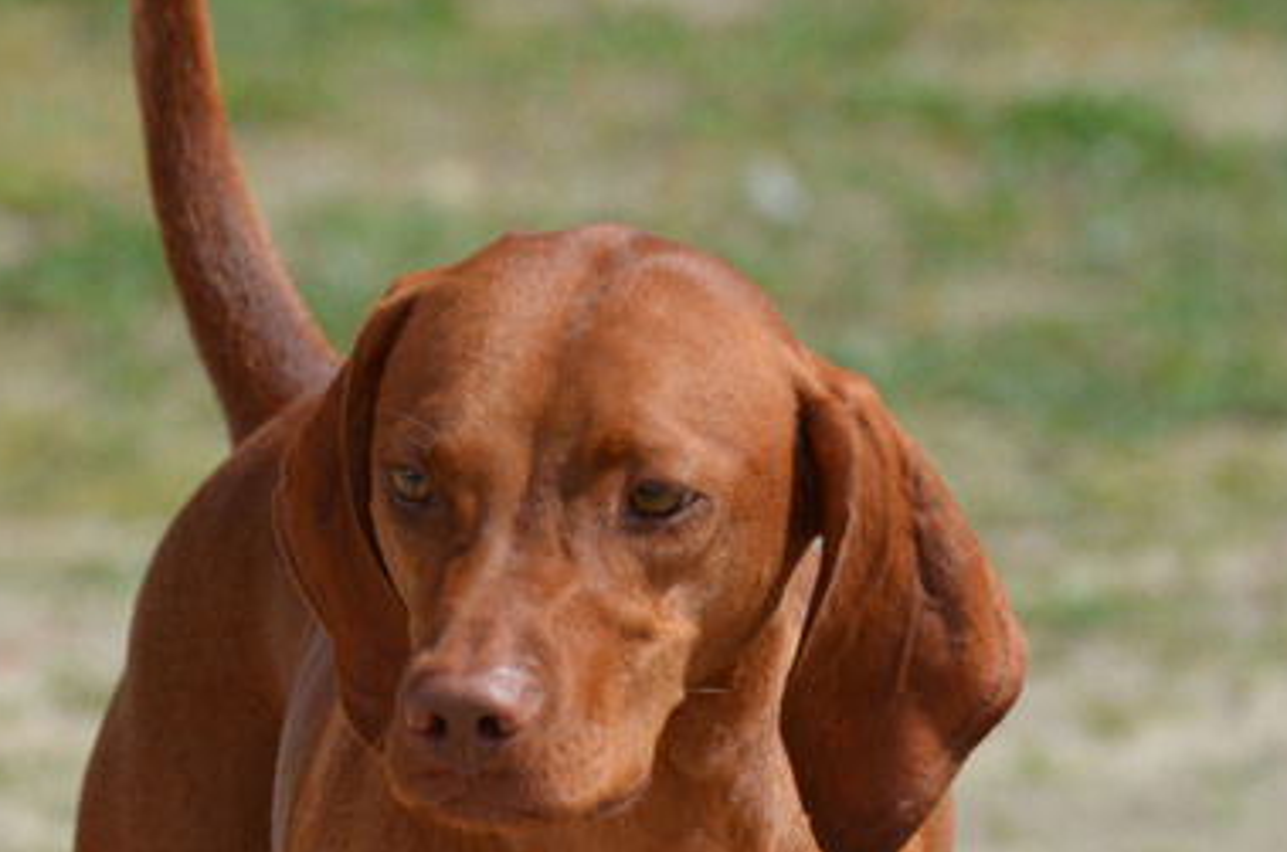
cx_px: 509
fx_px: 24223
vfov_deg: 2.0
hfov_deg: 3.0
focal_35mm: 679
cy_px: 835
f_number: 7.1
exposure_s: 1/1600
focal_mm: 220
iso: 400
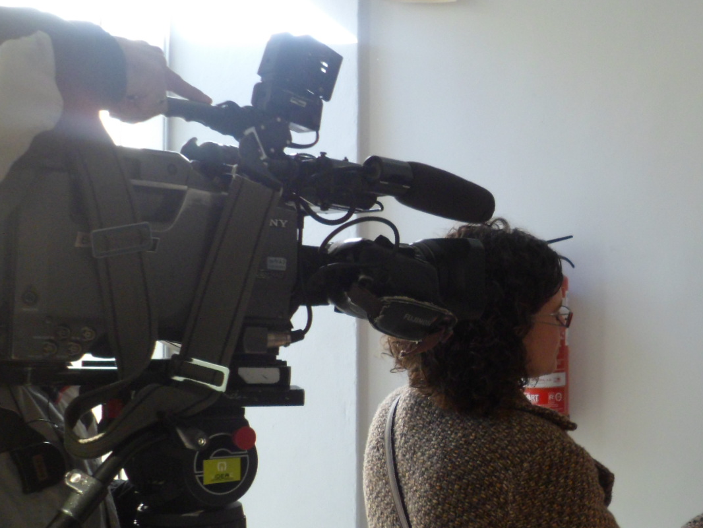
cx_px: 627
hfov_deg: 27.9
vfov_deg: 21.8
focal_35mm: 67
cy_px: 358
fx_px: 1361
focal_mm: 6.6
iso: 100
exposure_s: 1/45
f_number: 3.8
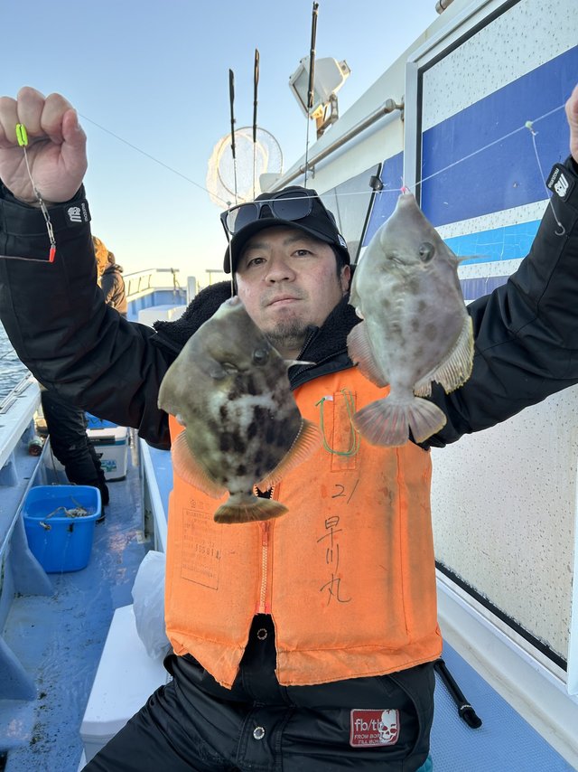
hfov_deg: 53.0
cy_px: 386
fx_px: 579
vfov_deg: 67.3
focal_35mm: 26
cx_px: 289
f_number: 1.5
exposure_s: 1/187
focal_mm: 5.7
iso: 40
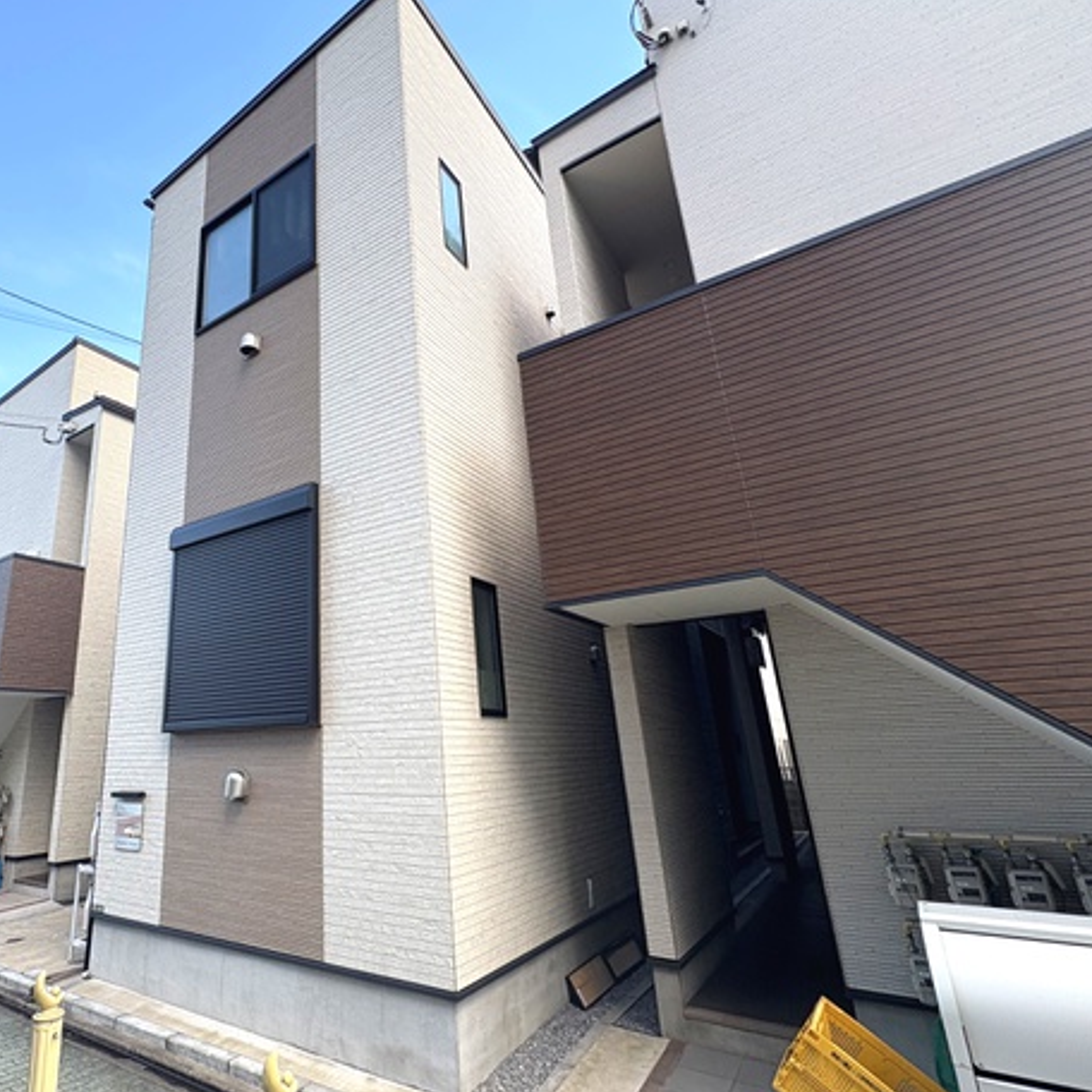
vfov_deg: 77.7
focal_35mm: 19
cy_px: 535
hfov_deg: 74.9
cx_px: 352
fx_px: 678
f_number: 2.2
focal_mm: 2.22
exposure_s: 1/140
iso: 40
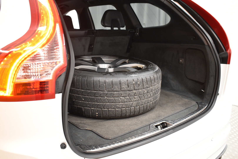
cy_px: 80
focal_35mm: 36
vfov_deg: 36.9
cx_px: 119
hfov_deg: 53.1
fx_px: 238
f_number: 4
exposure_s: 1/40
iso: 2000
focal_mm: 24
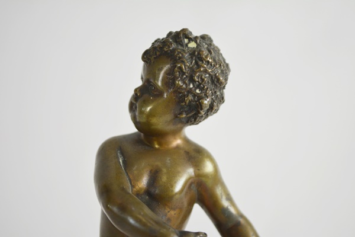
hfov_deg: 27.0
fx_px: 740
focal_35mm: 75
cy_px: 118
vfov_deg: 18.2
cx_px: 178
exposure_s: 1/125
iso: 400
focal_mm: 50
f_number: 5.6
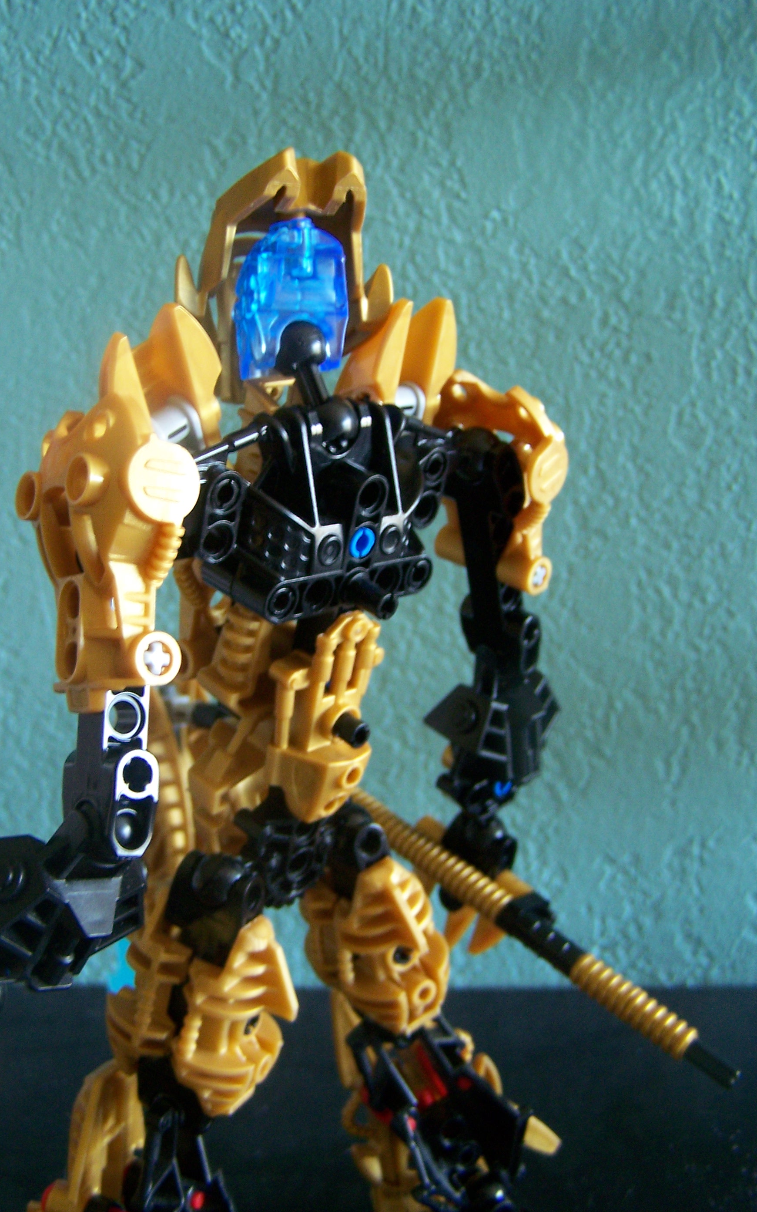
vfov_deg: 48.2
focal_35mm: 41
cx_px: 320
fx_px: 1353
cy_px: 615
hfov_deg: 31.2
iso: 160
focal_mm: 6.3
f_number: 2.8
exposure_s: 1/8
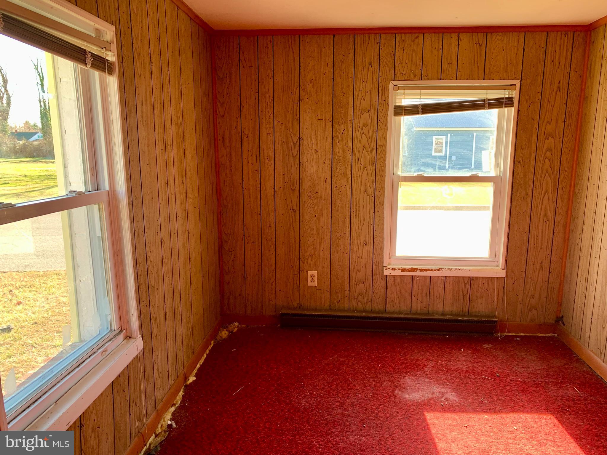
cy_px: 228
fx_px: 456
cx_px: 304
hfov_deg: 67.3
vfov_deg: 53.1
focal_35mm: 26
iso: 64
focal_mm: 4.25
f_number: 1.8
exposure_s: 1/122
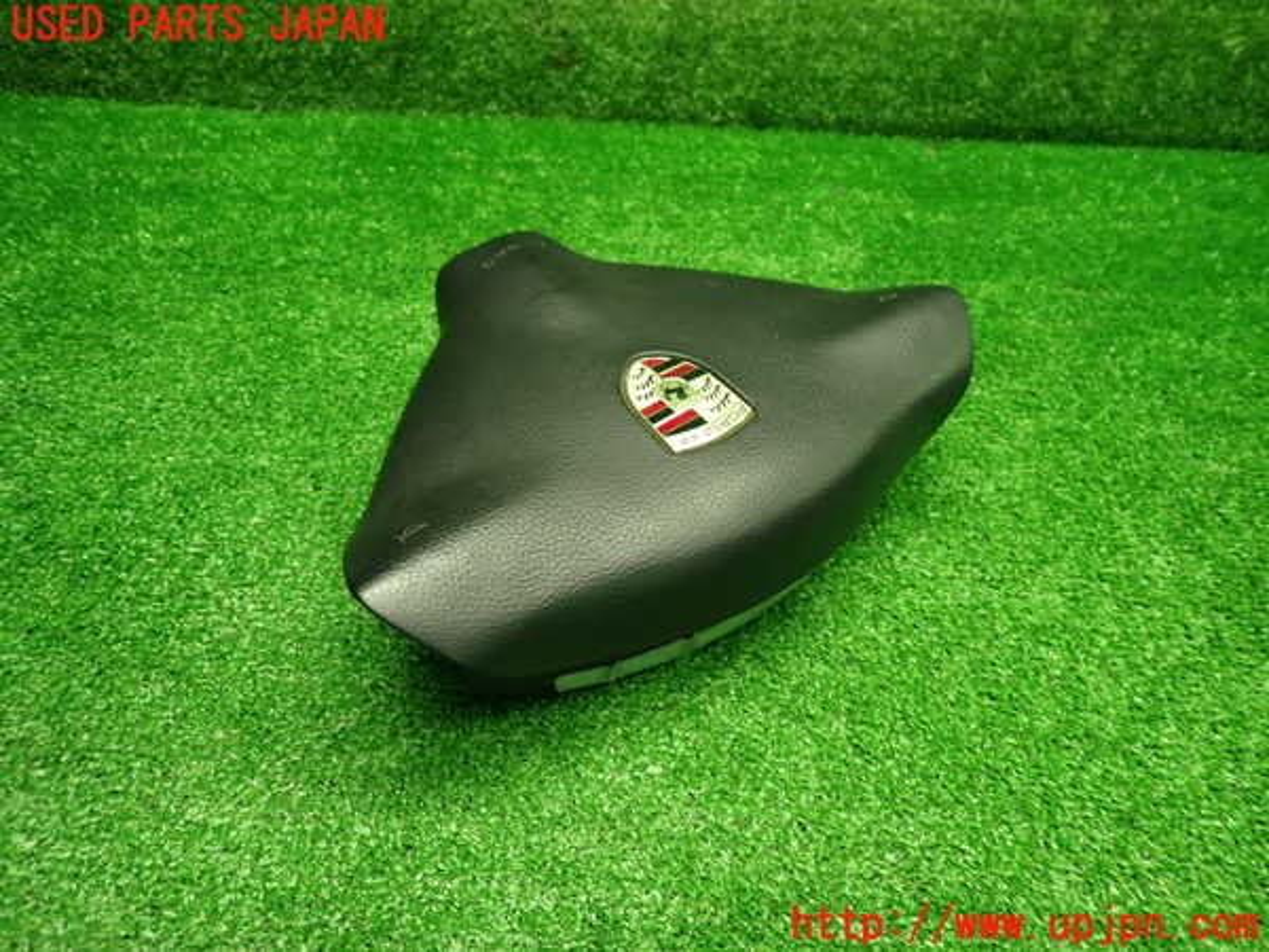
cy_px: 476
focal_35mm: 25
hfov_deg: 69.4
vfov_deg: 54.9
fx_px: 916
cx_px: 634
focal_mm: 4.5
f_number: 2
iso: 200
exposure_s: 1/30
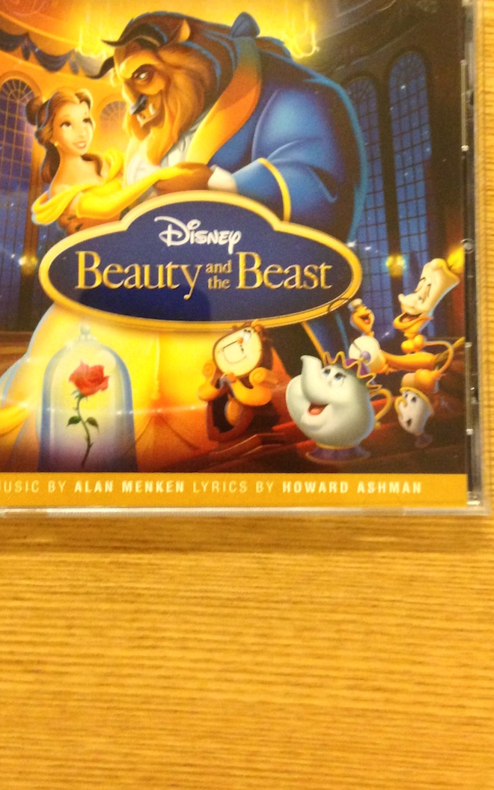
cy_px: 261
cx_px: 187
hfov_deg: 24.4
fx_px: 1142
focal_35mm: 53
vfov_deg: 37.8
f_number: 2.4
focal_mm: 4.13
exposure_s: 1/17
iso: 400
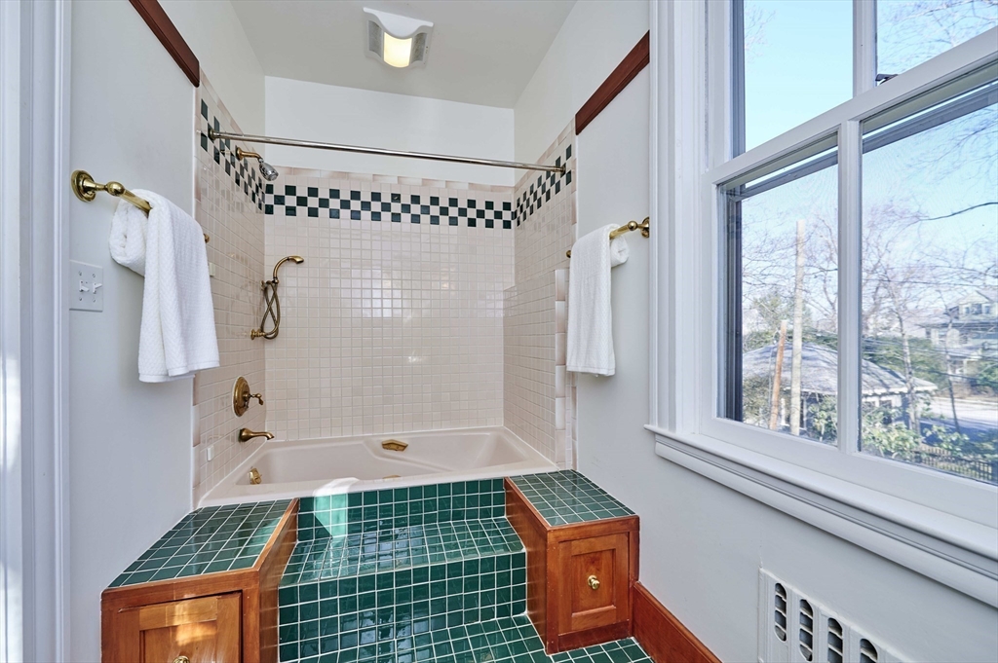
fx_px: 388
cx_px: 499
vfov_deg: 81.1
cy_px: 332
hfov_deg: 104.3
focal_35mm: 14
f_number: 5.6
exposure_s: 1/100
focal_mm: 14
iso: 100
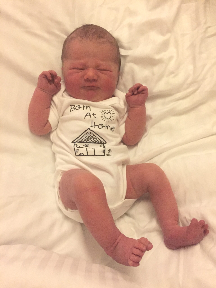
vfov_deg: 61.7
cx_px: 108
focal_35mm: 29
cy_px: 144
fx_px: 241
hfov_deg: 48.2
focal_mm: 4.15
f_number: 2.2
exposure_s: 1/17
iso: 400
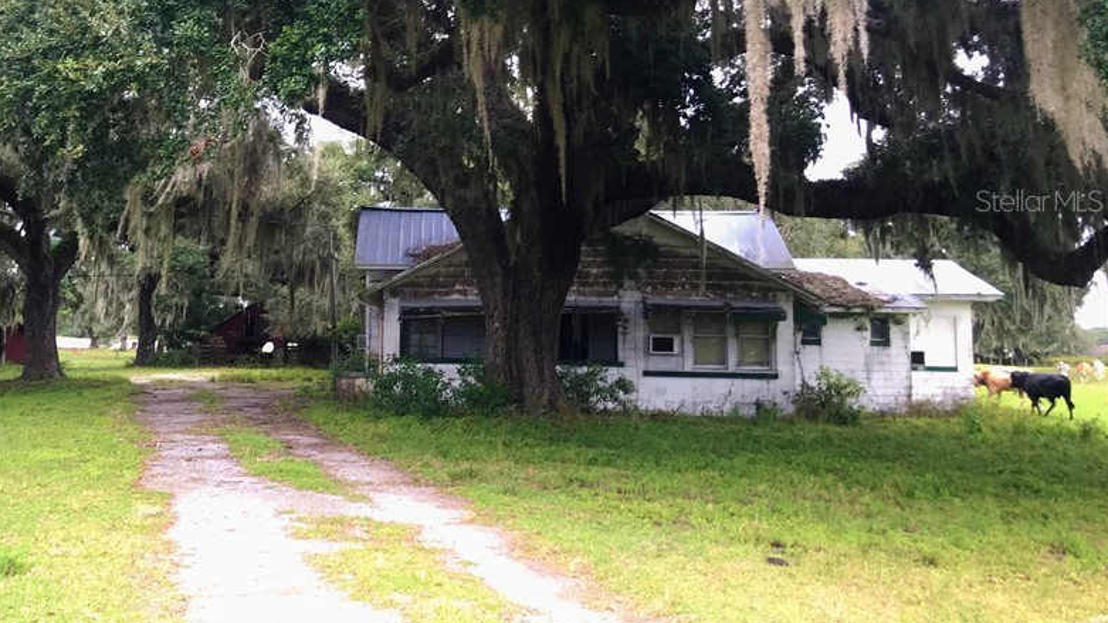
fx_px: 1175
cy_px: 200
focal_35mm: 40
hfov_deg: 49.7
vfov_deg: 29.5
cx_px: 383
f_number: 1.8
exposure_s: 1/42
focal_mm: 3.99
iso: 25
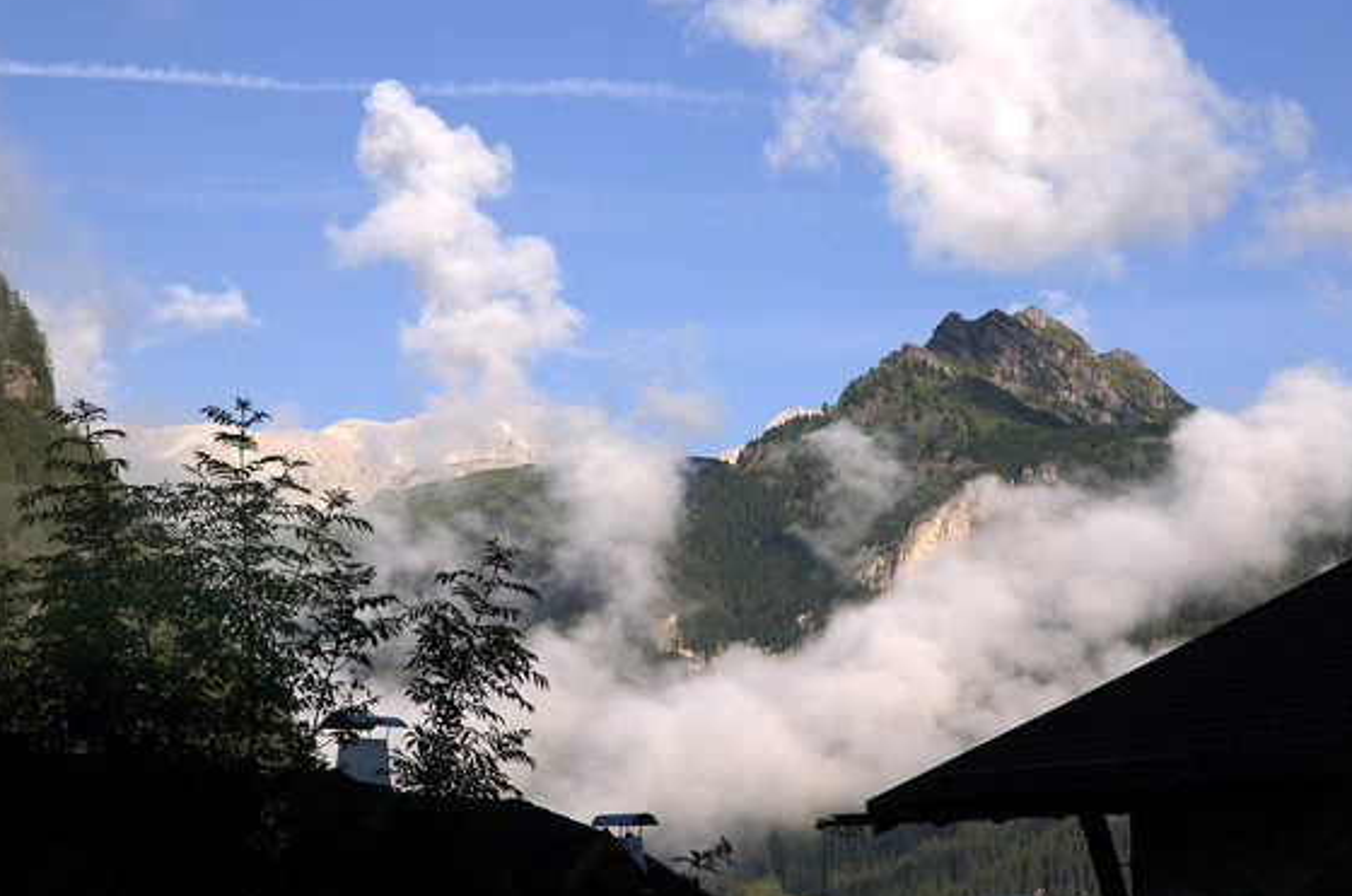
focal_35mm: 105
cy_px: 442
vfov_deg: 13.0
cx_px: 676
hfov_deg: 19.6
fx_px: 3918
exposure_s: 1/500
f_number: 8
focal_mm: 65
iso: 200
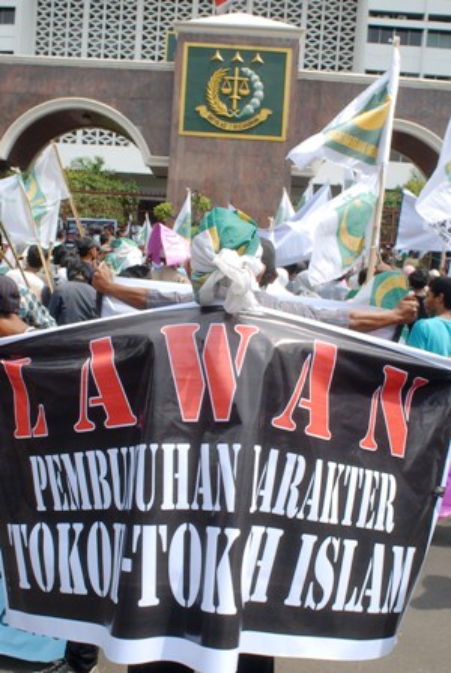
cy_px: 336
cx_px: 226
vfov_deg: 61.9
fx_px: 562
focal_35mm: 30
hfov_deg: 43.7
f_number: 5
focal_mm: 20
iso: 100
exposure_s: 1/500
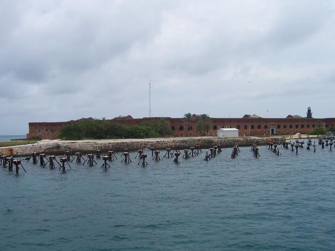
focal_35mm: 36
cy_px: 126
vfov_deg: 39.7
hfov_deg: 51.4
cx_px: 168
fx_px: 348
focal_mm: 6
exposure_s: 1/500
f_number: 4.8
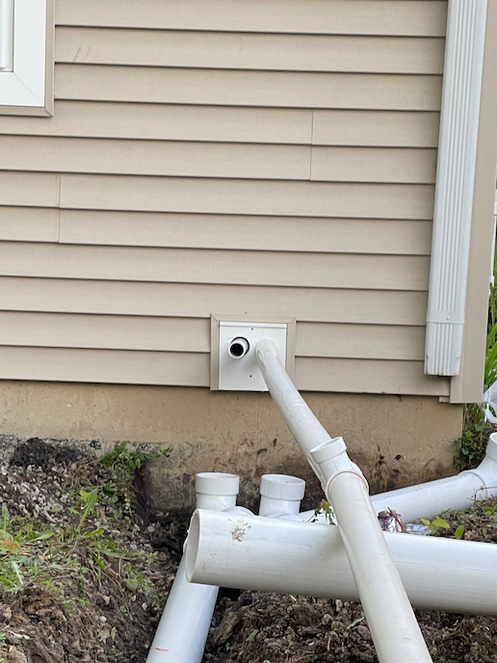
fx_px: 2278
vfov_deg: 16.3
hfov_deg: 12.4
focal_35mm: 119
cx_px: 205
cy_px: 605
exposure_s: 1/99
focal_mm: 7.5
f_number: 2.2
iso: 80
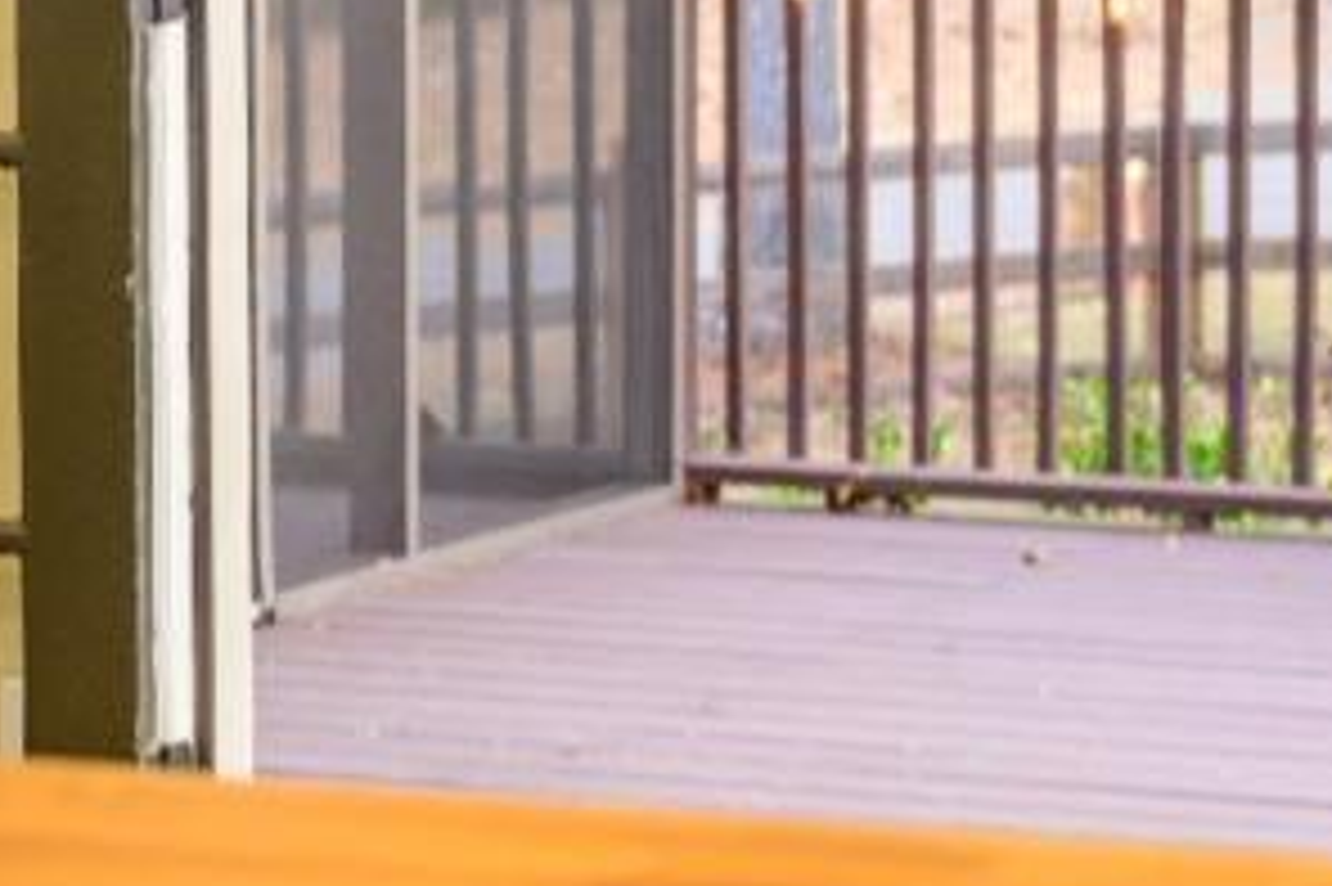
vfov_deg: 9.3
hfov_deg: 14.0
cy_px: -126
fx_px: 5399
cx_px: 932
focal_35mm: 146
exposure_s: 1/250
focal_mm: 36
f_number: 2.8
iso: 640
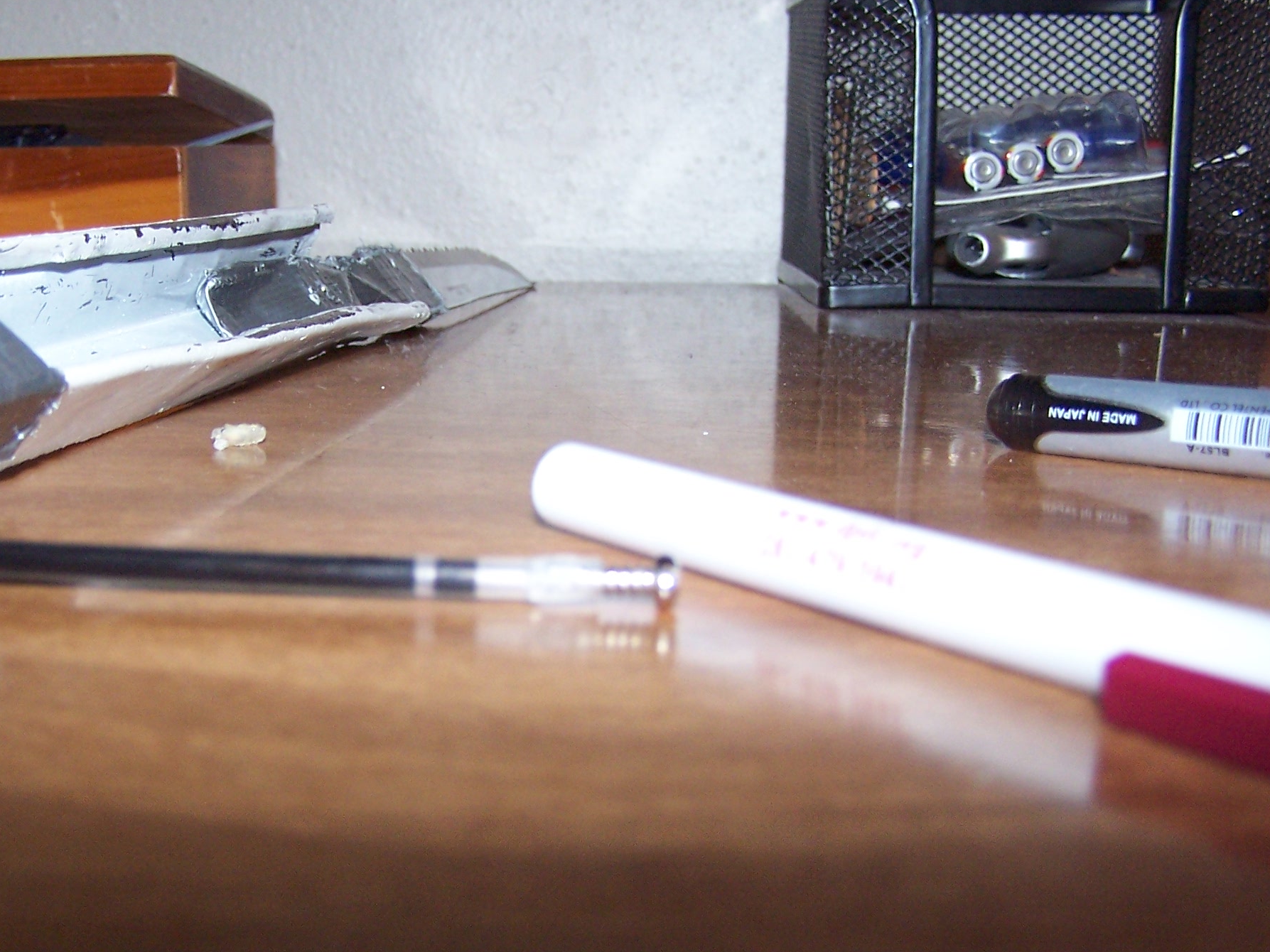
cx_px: 485
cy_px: 553
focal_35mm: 49
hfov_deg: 38.7
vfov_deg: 29.6
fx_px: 1798
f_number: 2.8
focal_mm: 6.3
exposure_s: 1/60
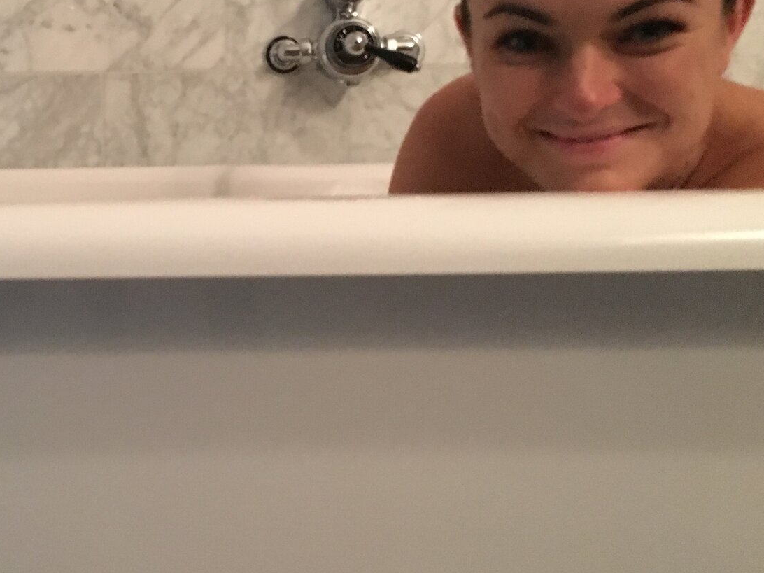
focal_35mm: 51
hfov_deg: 36.5
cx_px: 176
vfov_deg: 28.5
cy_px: 227
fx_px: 1126
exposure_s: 1/17
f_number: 2.2
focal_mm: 4.15
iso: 640
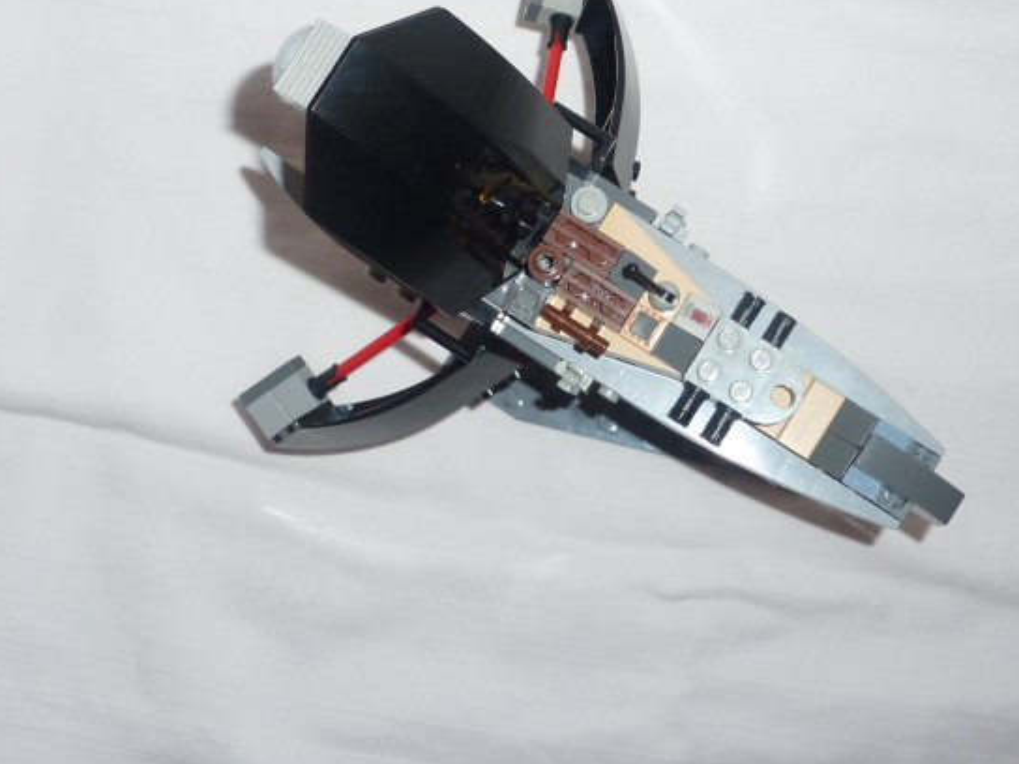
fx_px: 1766
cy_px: 335
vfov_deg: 24.4
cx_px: 590
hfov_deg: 32.1
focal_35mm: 60
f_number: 3.4
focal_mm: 4.7
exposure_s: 1/30
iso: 100
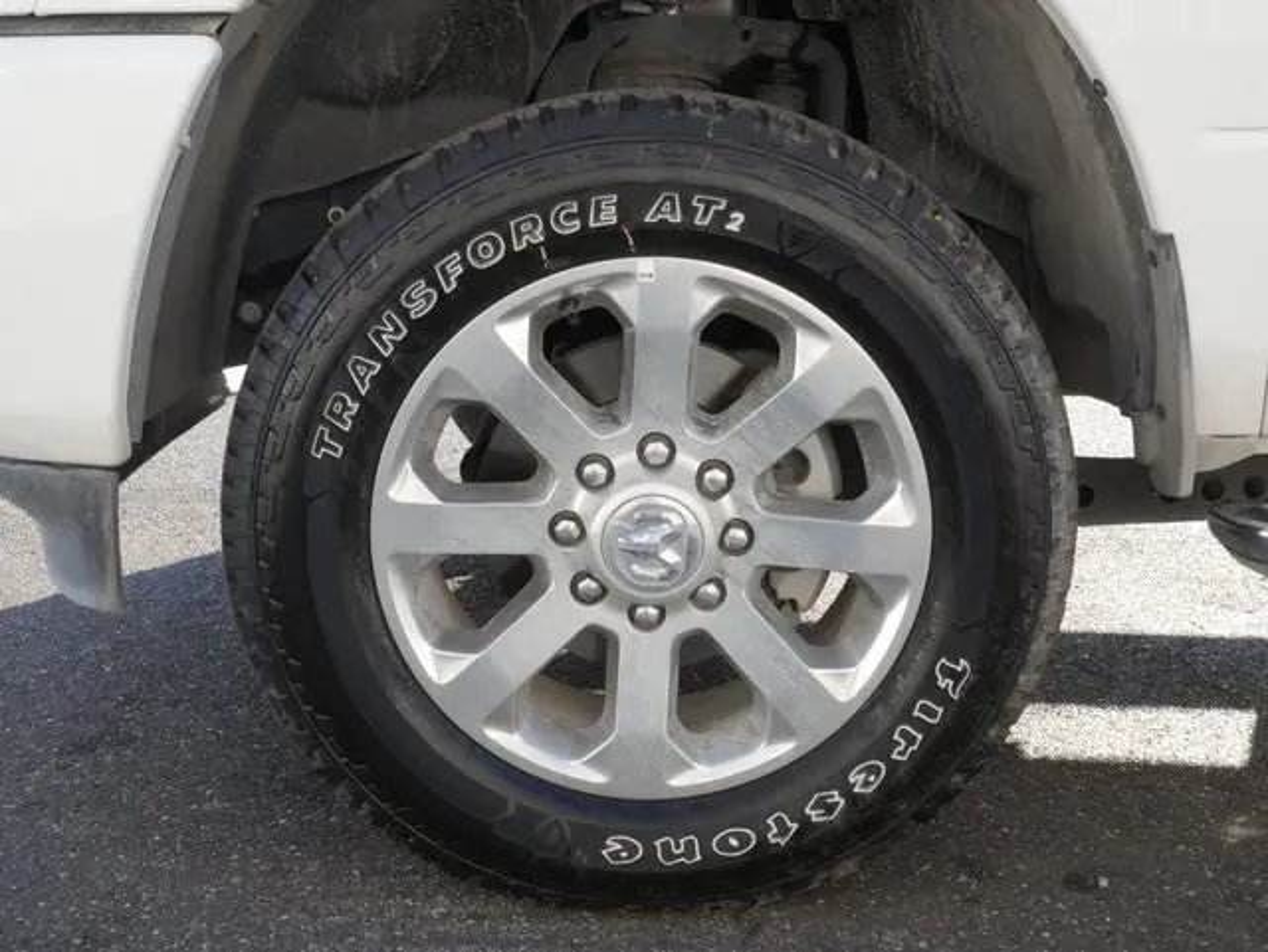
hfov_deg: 42.9
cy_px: 476
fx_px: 1613
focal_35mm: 44
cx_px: 634
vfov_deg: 32.9
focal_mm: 22
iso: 1250
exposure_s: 1/60
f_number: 20
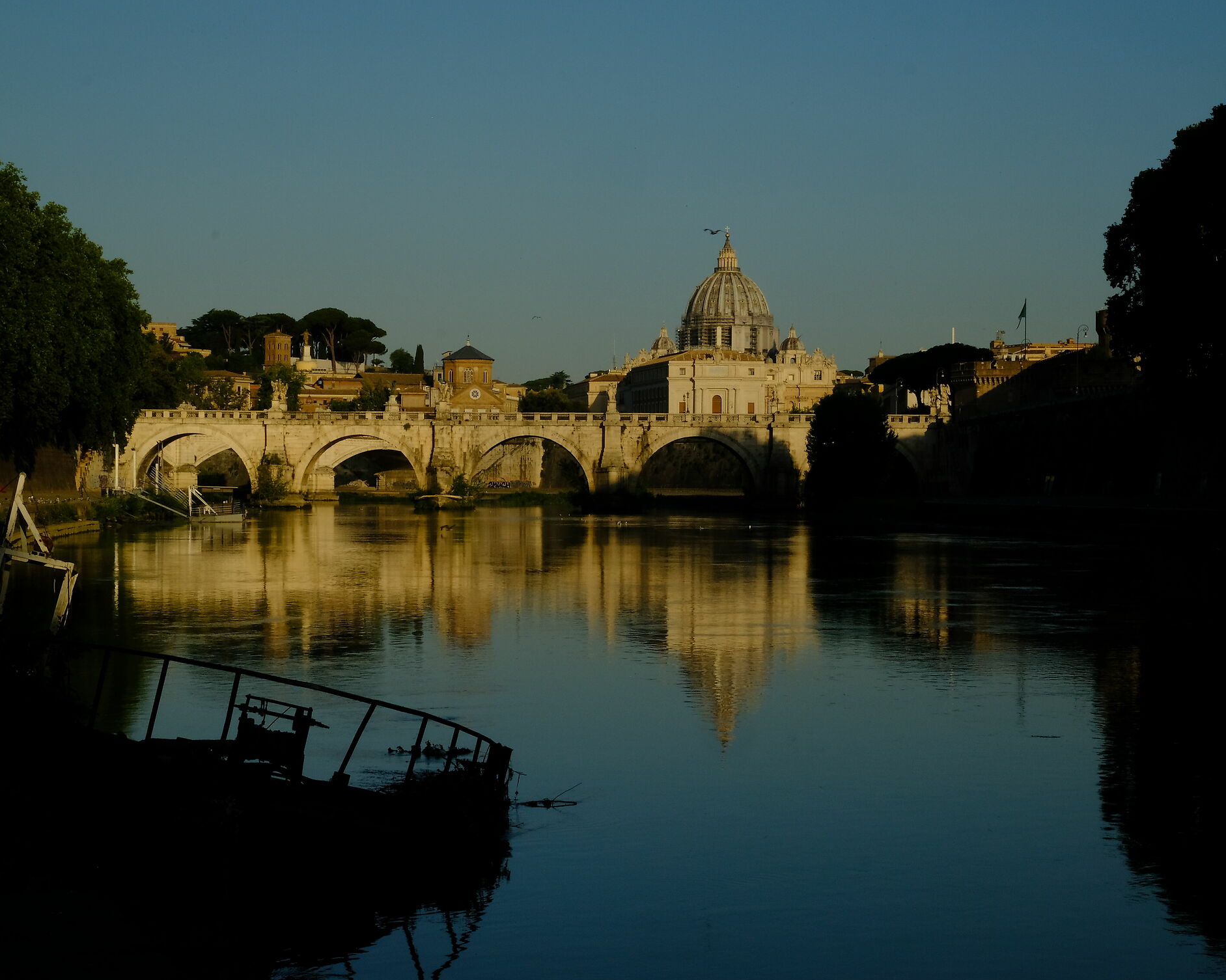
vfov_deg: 22.8
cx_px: 635
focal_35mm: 67
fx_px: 2431
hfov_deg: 28.3
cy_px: 473
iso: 400
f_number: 22
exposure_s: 1/60
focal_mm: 37.4
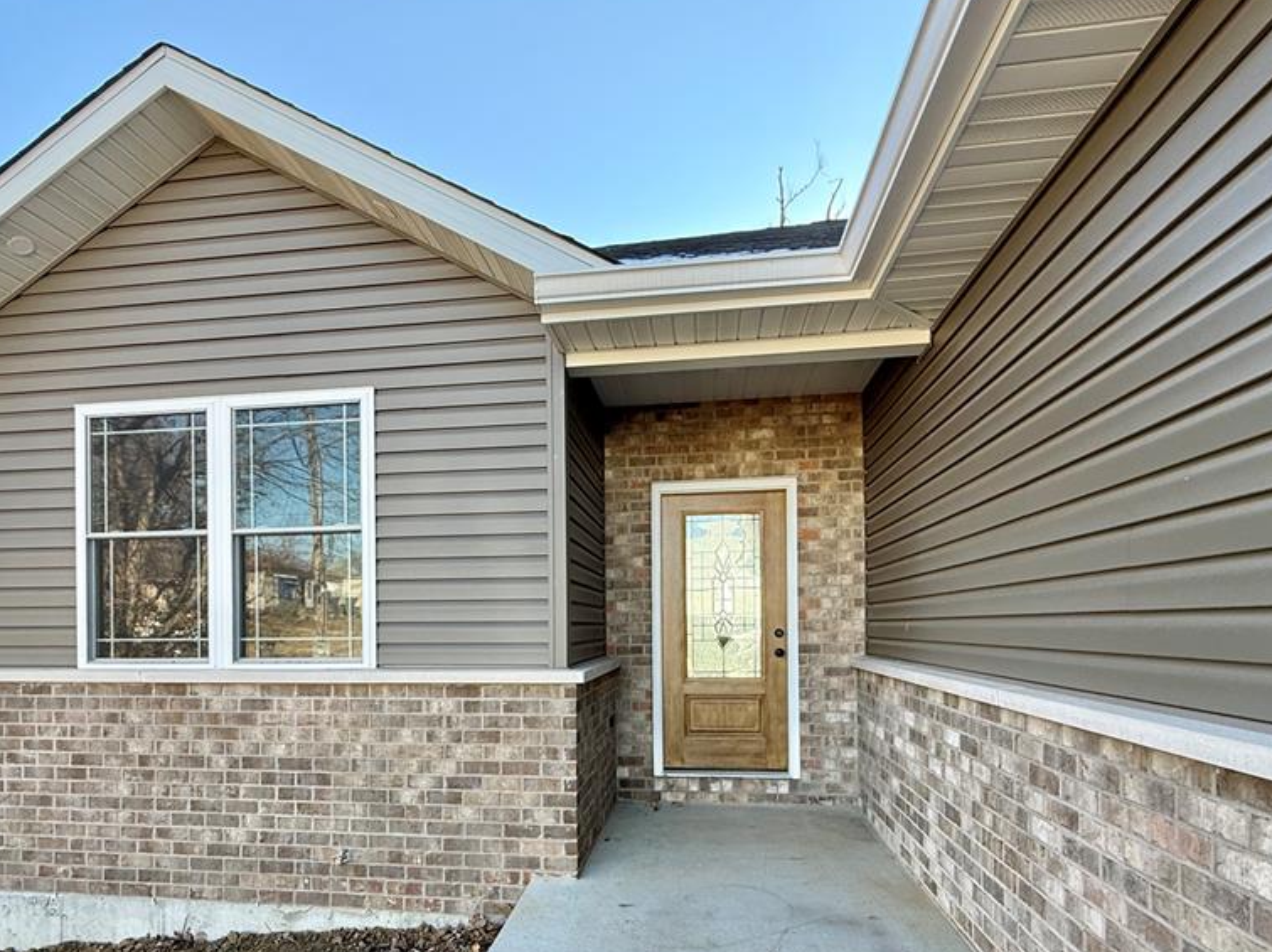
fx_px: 698
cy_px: 623
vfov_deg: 67.0
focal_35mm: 19
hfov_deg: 84.6
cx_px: 605
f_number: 2.2
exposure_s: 1/254
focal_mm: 2.22
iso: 64
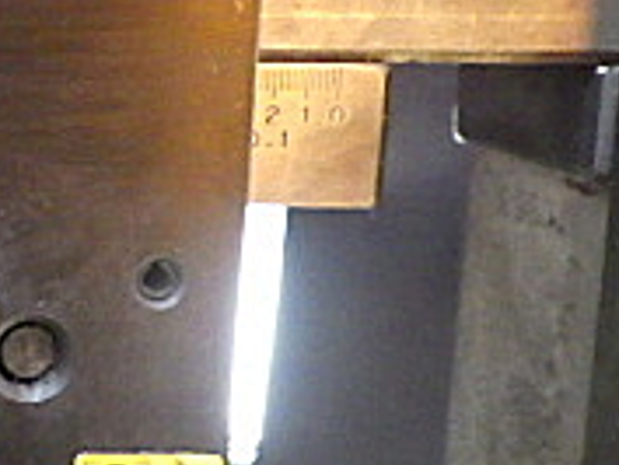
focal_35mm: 101
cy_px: 217
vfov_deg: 14.7
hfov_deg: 16.9
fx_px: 1807
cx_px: -409
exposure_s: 1/25
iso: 1600
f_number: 3.5
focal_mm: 5
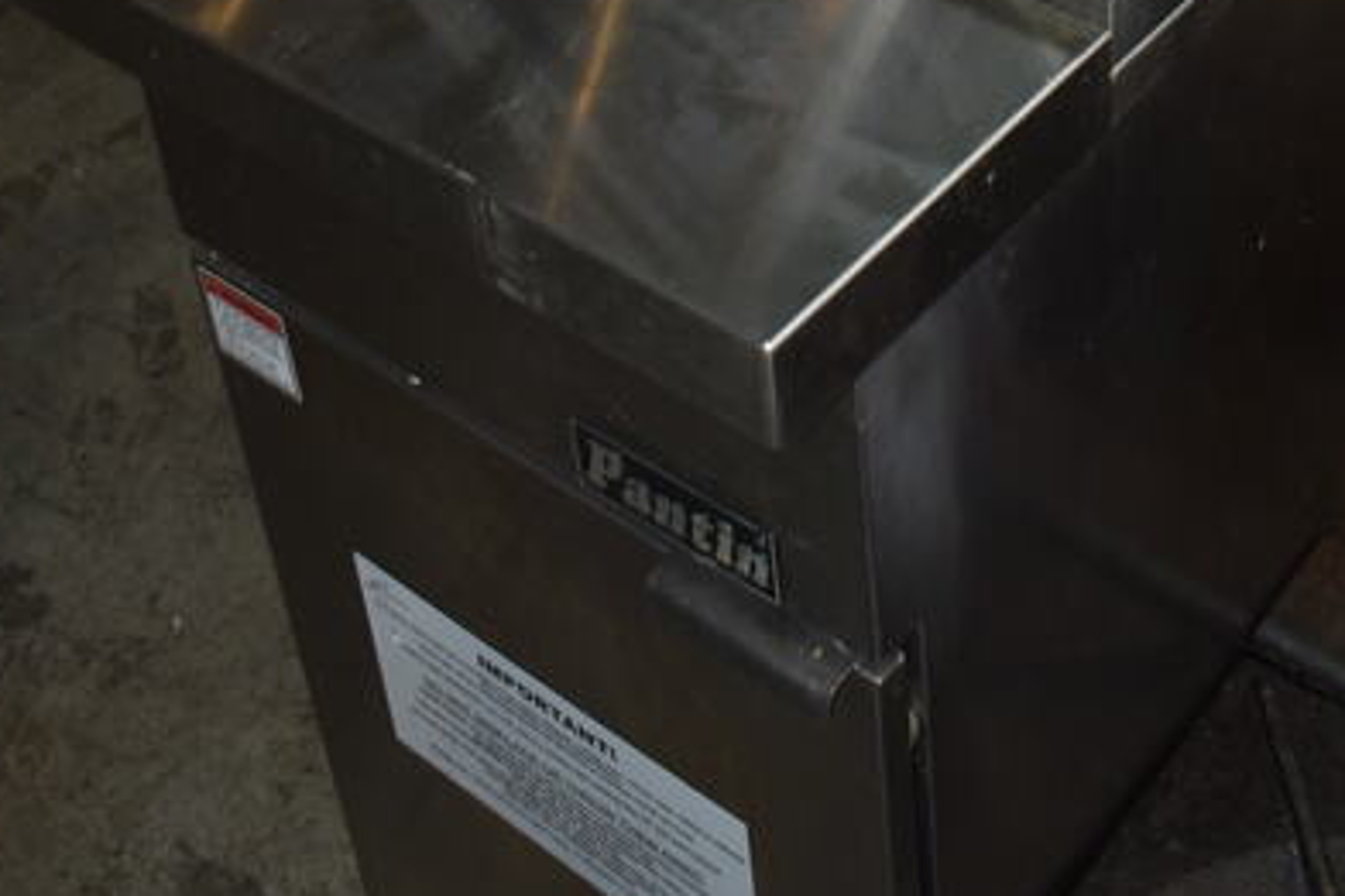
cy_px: -215
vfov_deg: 20.0
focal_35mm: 63
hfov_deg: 31.4
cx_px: 995
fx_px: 2353
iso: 125
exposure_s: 1/30
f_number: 5.6
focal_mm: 18
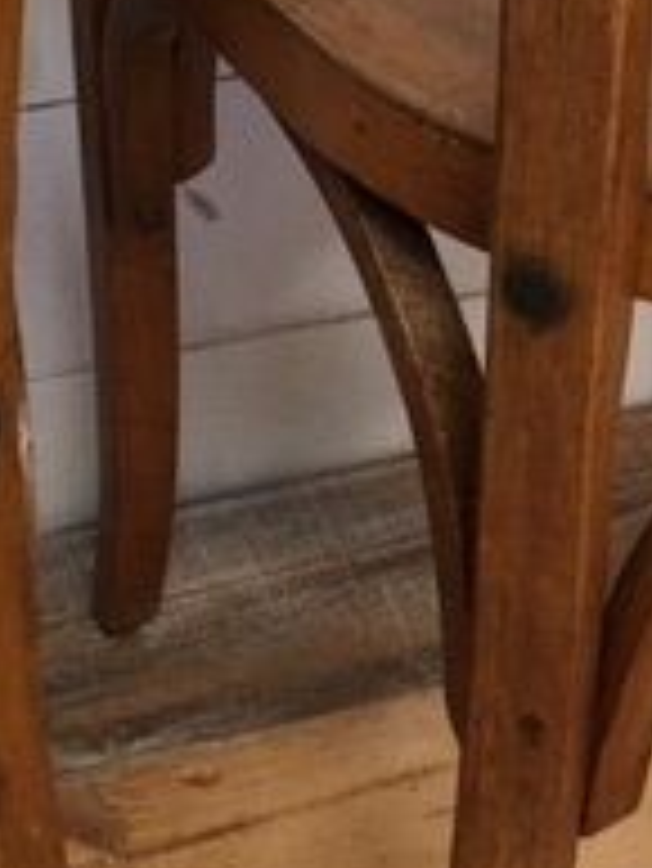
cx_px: 351
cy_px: -72
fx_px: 2408
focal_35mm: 96
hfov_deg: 15.4
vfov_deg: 19.6
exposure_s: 1/17
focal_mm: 4.15
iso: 40
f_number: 2.2
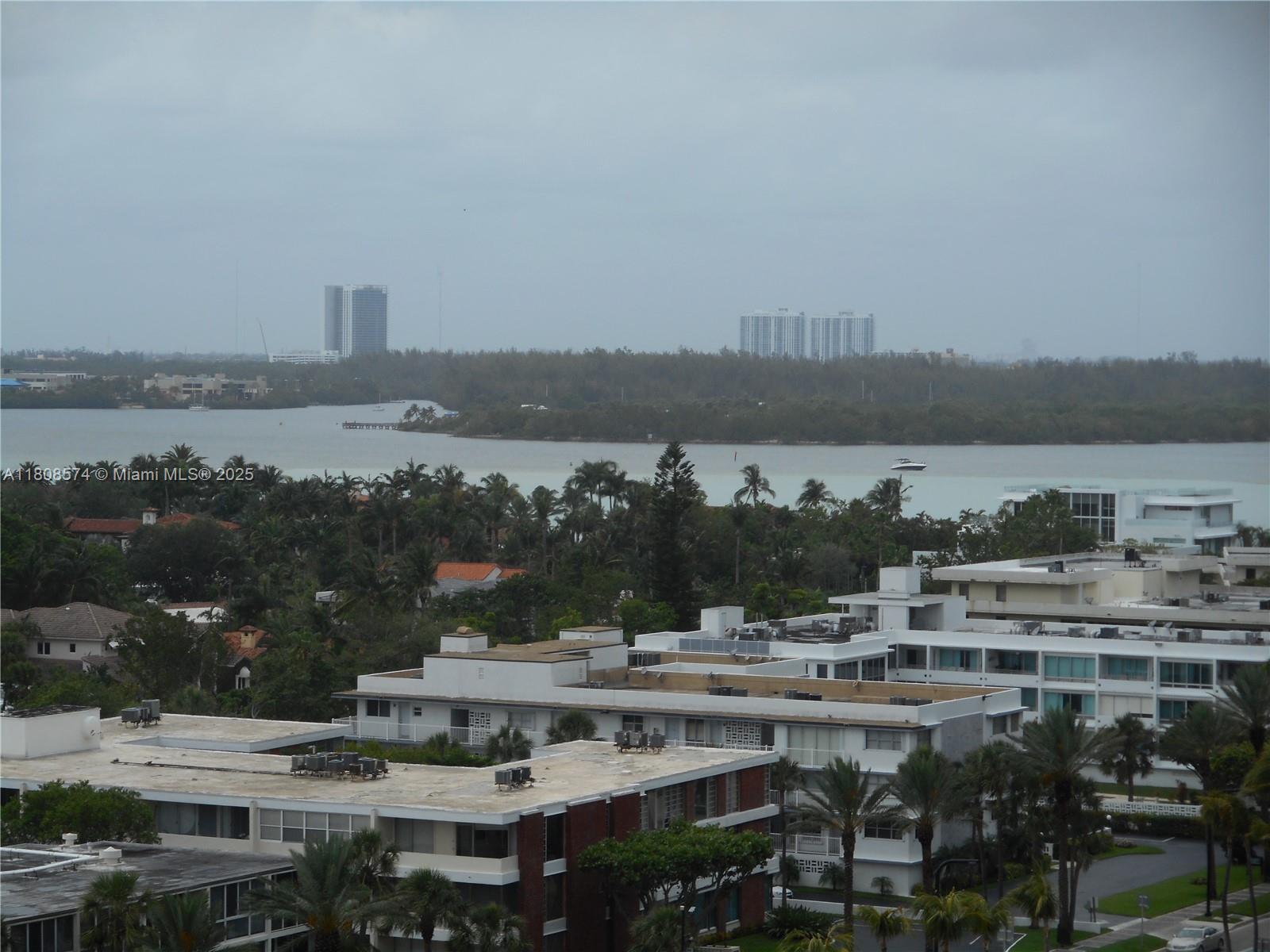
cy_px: 476
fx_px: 4293
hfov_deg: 16.8
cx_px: 635
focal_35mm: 117
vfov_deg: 12.7
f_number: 5.9
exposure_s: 1/400
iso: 80
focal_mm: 20.9
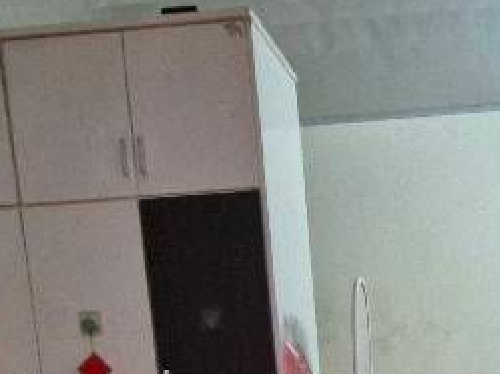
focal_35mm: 53
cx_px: 426
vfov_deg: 24.5
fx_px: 765
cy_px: 468
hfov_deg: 34.6
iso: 500
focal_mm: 1.74
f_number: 2.2
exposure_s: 1/33
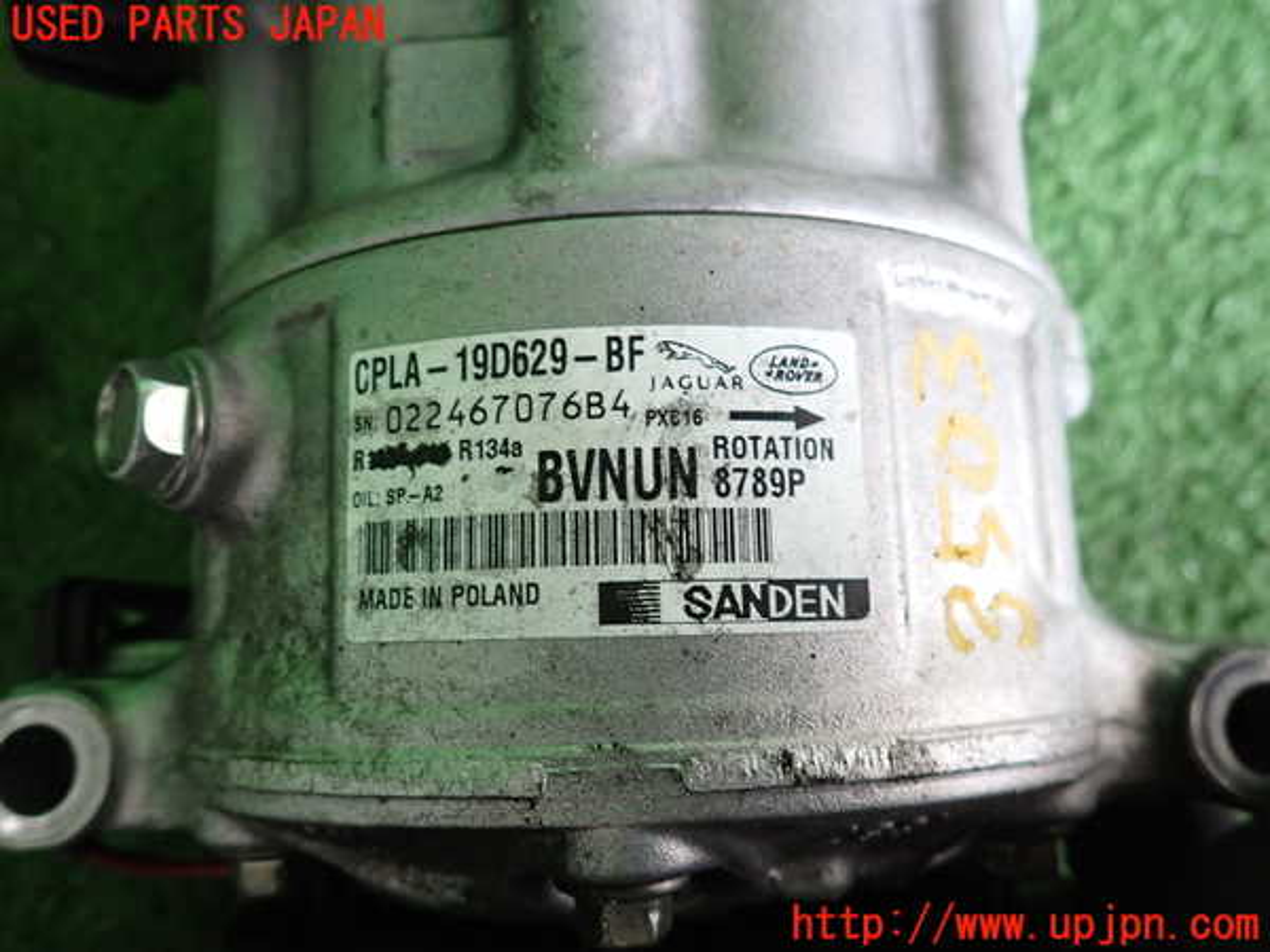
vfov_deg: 54.9
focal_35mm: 25
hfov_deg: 69.4
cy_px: 476
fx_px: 917
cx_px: 635
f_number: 2
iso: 320
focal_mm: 4.5
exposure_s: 1/30
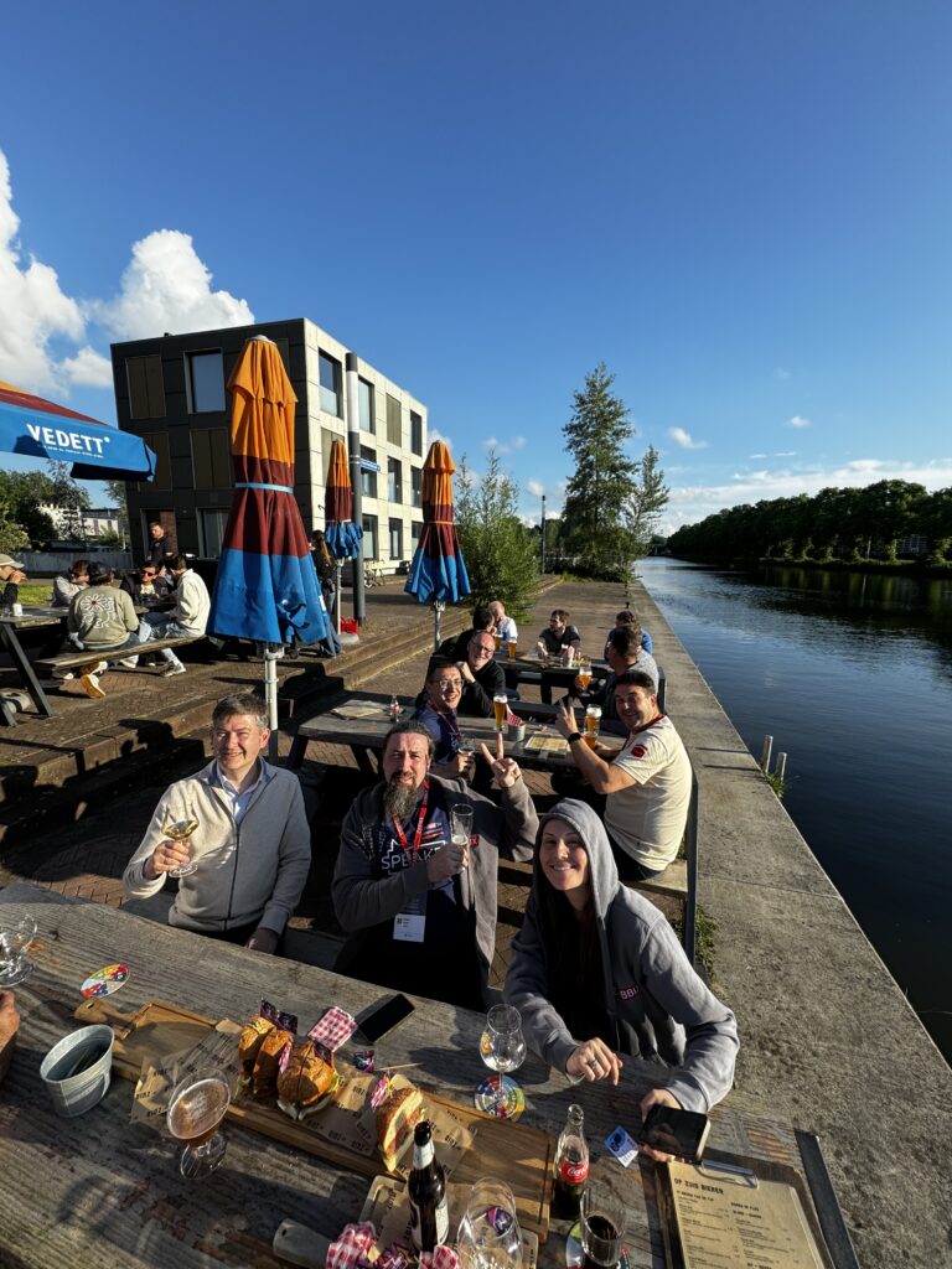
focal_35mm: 14
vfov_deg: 102.1
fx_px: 513
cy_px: 634
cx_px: 476
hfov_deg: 85.7
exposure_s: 1/779
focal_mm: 2.22
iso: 40
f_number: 2.2
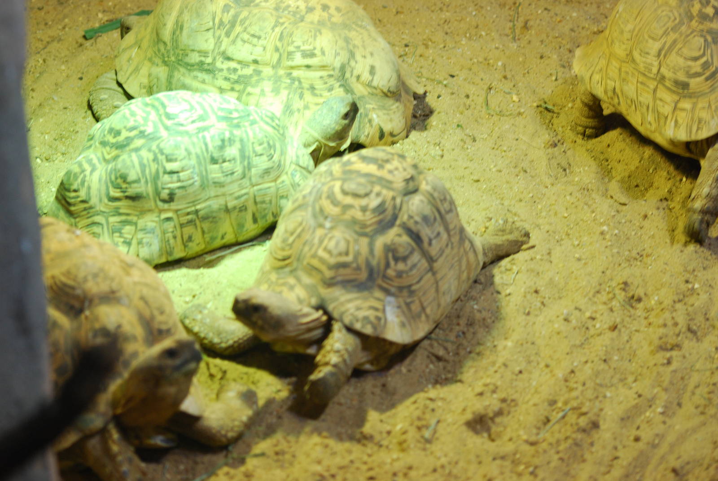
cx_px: 359
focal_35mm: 129
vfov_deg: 10.7
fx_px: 2576
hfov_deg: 15.9
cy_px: 240
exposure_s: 1/80
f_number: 4
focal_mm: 86
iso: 400
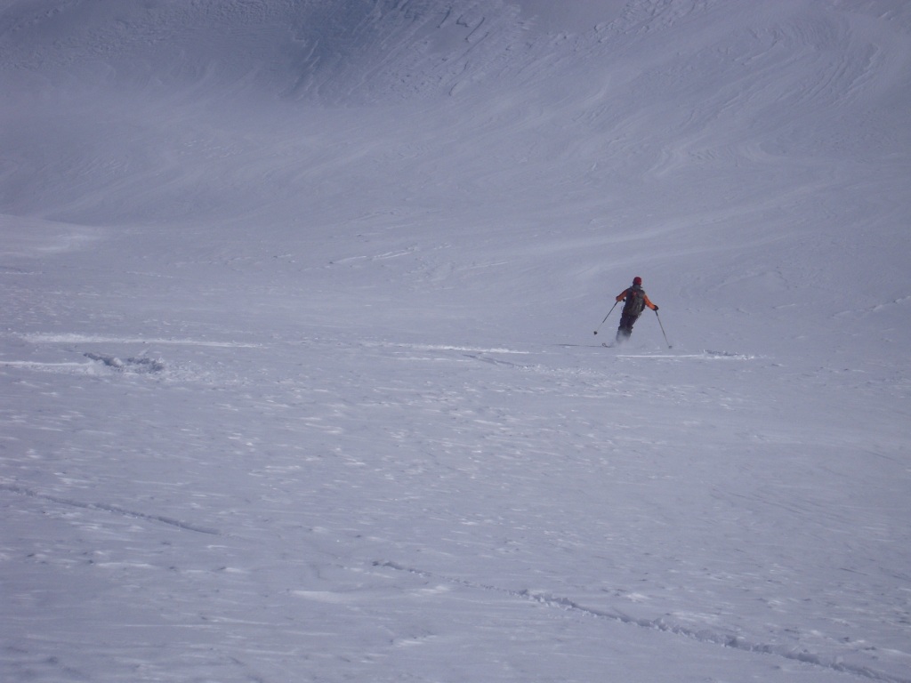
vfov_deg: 13.2
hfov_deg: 17.6
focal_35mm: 112
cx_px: 456
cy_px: 342
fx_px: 2948
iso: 100
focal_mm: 20
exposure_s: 1/500
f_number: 11.6
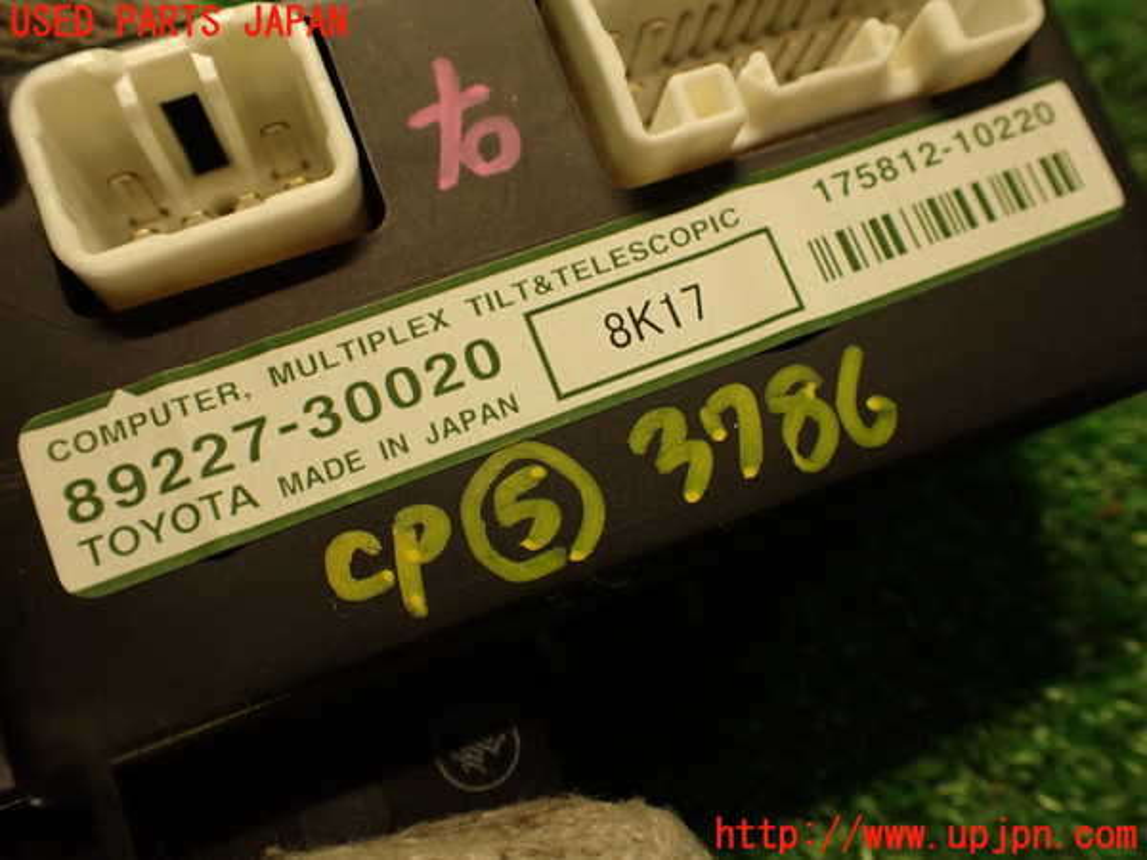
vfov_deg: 44.2
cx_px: 574
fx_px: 1060
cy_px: 430
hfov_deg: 56.8
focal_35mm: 32
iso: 200
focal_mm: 5.79
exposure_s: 1/40
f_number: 2.4
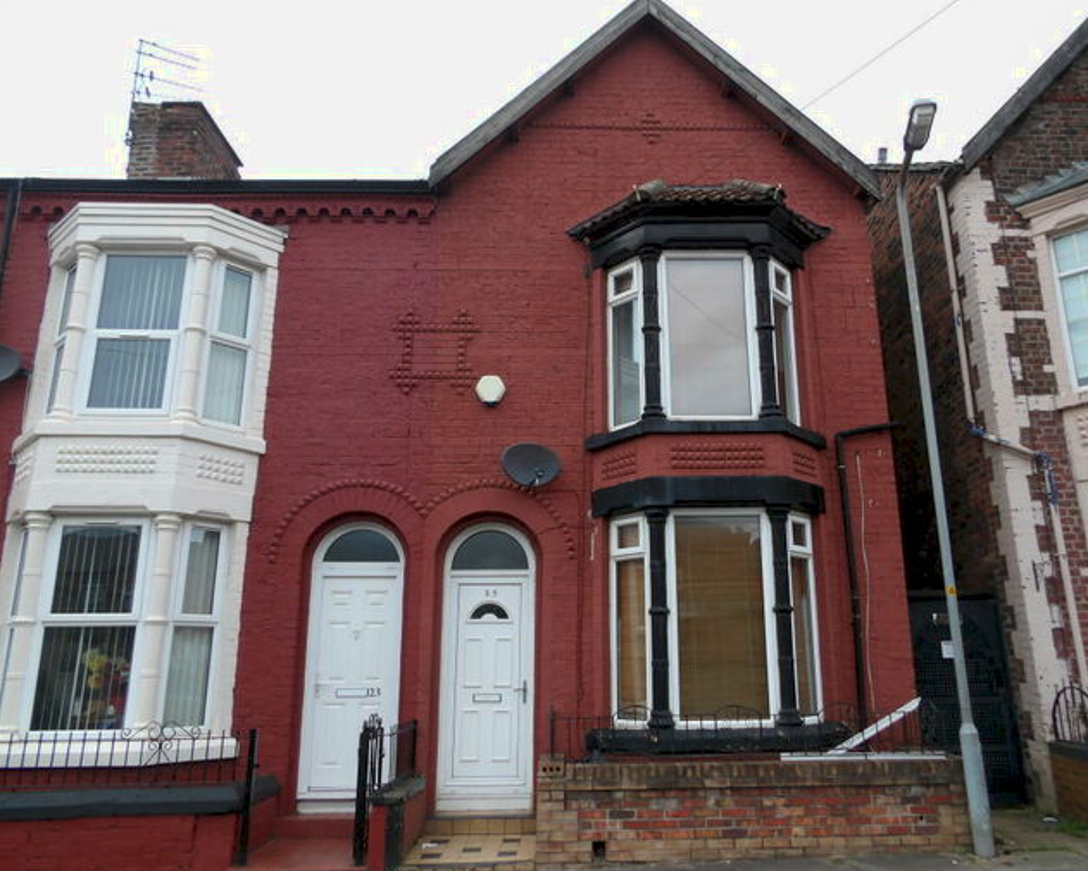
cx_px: 602
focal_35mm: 26
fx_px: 837
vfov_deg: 54.9
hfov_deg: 65.8
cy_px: 436
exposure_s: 1/45
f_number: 4.1
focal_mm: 4.3
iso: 100
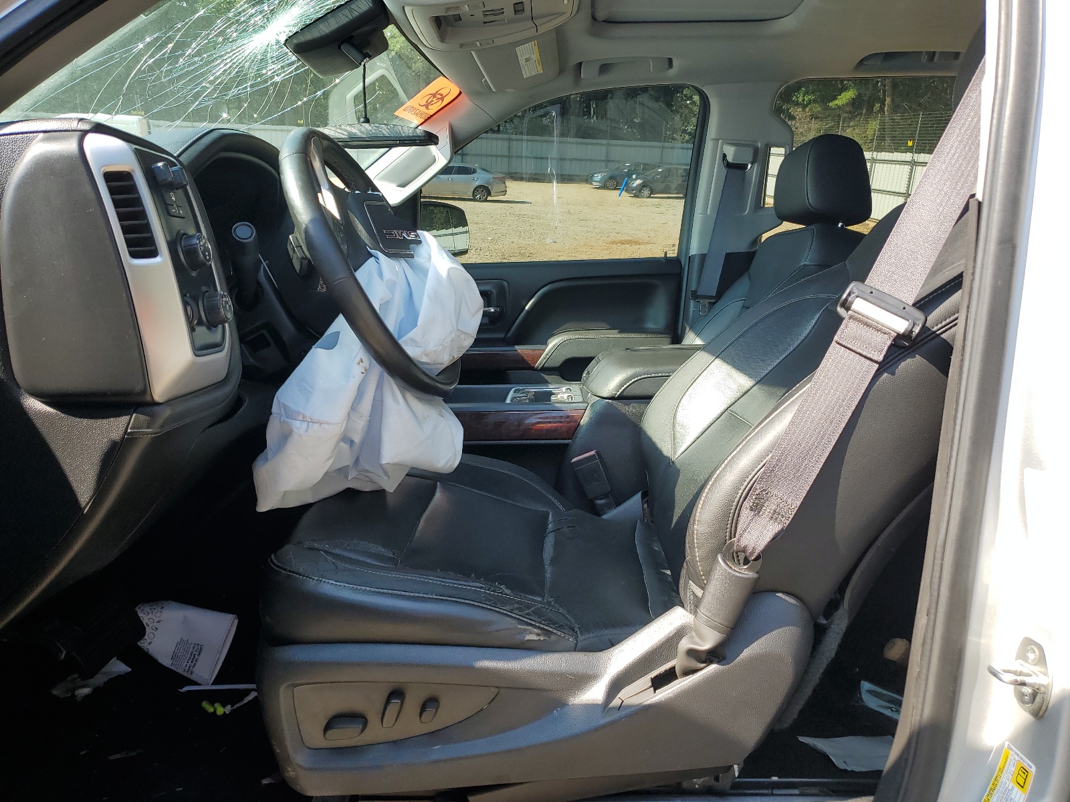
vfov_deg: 53.1
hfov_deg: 67.3
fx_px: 804
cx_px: 535
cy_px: 401
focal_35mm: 26
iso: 50
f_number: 1.5
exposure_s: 1/588
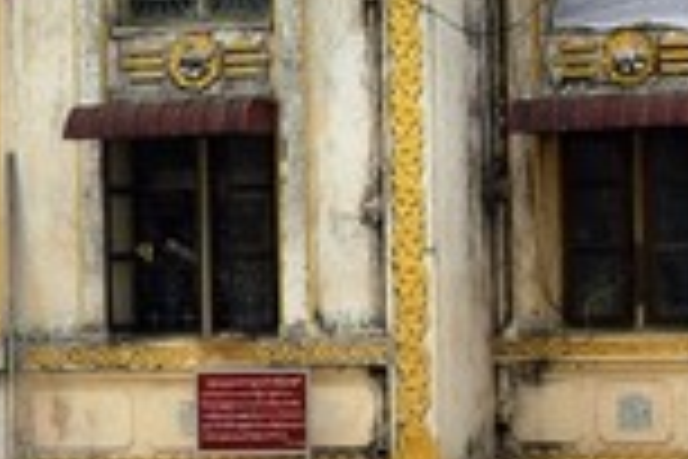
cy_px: 68
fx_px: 3038
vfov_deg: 8.6
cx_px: 609
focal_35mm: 159
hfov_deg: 12.8
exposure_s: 1/400
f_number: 10
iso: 200
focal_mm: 18
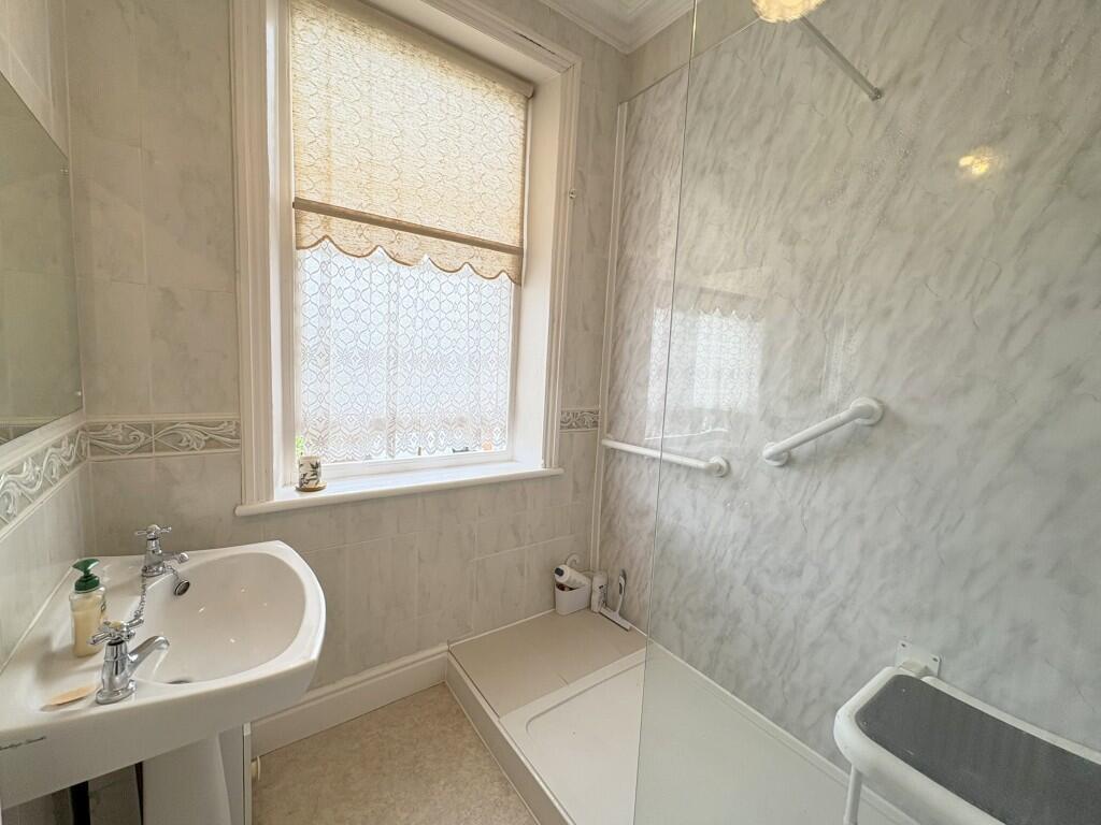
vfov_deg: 85.7
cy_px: 412
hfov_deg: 102.1
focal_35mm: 14
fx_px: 445
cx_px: 550
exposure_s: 1/100
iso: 100
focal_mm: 2.22
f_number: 2.2
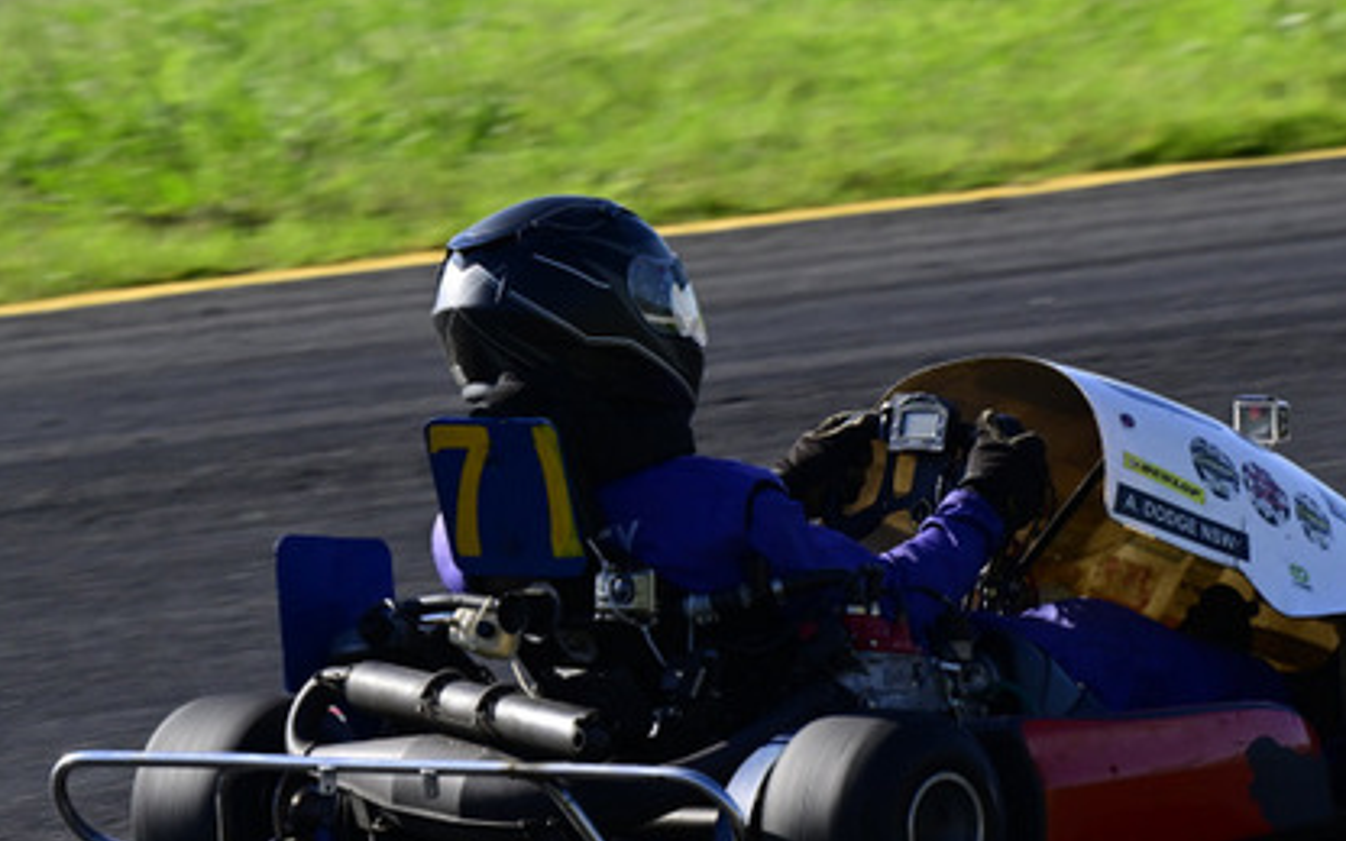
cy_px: 307
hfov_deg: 1.8
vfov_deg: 1.1
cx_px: 974
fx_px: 43176
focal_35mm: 1177
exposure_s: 1/640
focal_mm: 600
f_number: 11
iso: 640
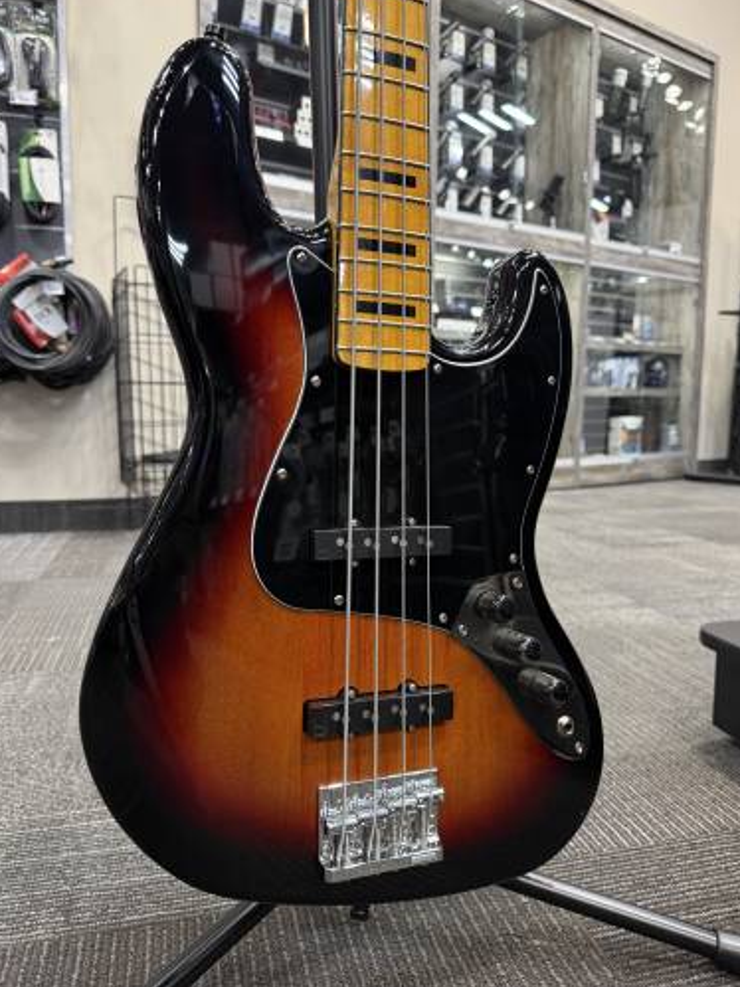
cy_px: 489
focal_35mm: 25
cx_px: 372
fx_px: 713
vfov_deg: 69.4
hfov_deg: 54.9
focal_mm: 6.76
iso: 200
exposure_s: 1/60
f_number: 1.78
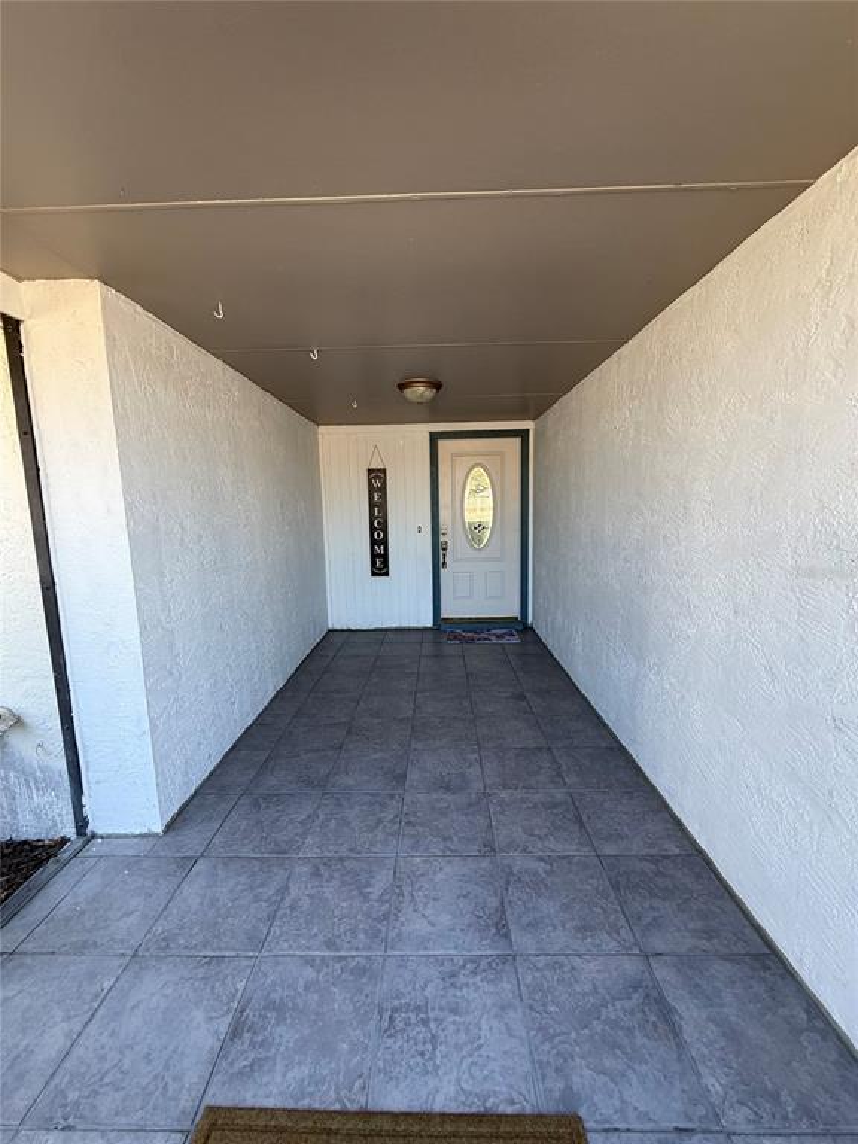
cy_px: 572
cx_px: 429
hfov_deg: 85.7
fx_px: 463
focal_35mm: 14
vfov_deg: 102.1
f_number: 2.2
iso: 80
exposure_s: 1/99
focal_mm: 2.22
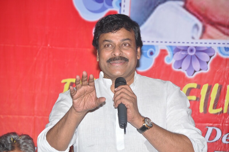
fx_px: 1429
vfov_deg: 6.1
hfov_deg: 9.2
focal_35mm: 225
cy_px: 76
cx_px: 114
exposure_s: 1/125
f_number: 6.3
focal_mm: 150
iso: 400
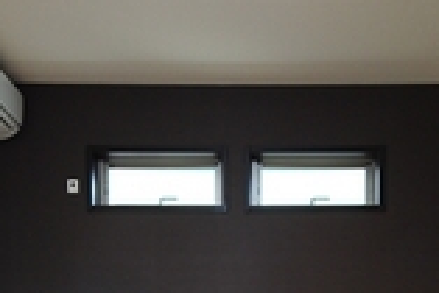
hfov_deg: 40.2
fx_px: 598
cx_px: 257
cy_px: 368
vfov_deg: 24.5
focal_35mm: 49
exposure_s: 1/15
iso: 100
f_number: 4.5
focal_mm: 8
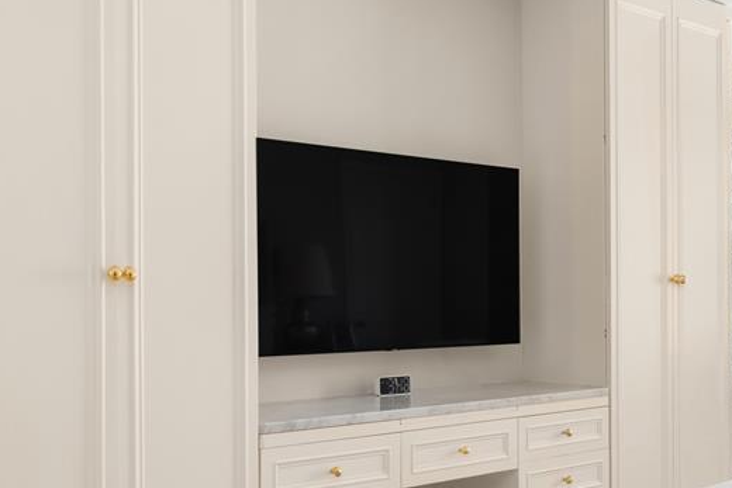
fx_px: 976
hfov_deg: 40.1
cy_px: 287
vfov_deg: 28.0
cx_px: 535
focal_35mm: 48
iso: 500
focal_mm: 13
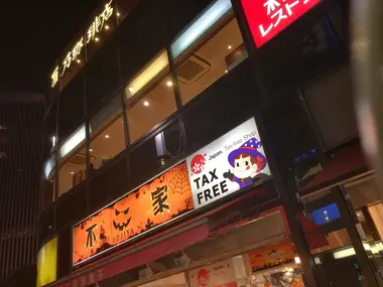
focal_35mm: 29
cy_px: 144
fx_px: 321
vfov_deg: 48.2
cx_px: 192
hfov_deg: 61.7
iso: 25
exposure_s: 1/40
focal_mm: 4.15
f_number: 2.2
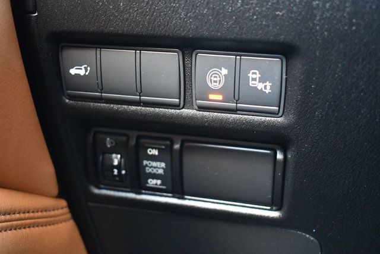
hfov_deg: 38.9
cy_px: 127
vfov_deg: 26.5
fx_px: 538
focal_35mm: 51
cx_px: 190
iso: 9000
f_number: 4.5
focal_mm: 34
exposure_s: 1/60
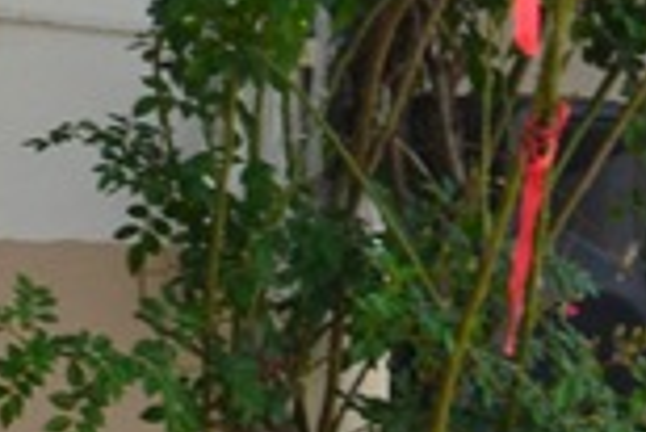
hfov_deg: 3.7
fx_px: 9866
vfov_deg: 2.5
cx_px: -1246
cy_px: 1118
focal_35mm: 549
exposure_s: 1/200
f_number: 10
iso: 400
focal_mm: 55
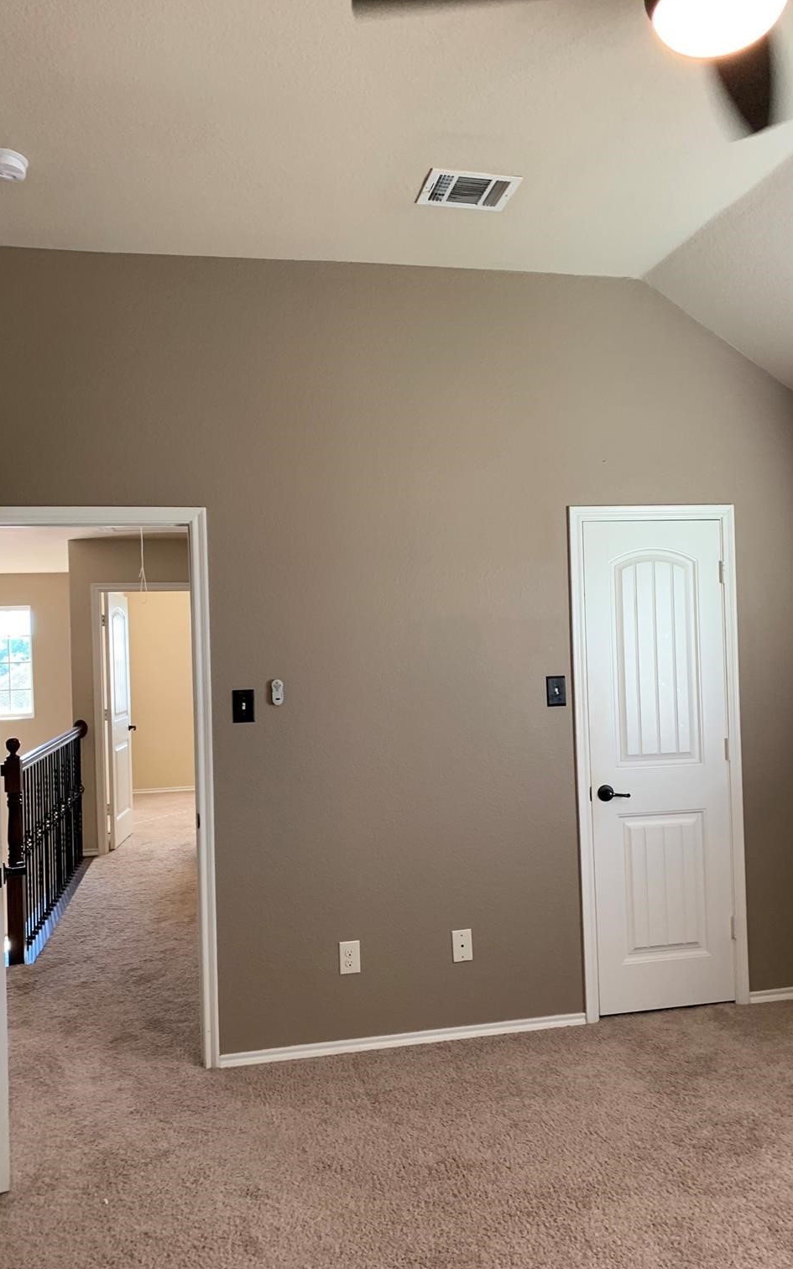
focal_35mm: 28
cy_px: 633
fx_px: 968
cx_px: 434
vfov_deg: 66.5
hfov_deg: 44.5
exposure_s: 1/60
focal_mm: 4.25
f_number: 1.8
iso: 100
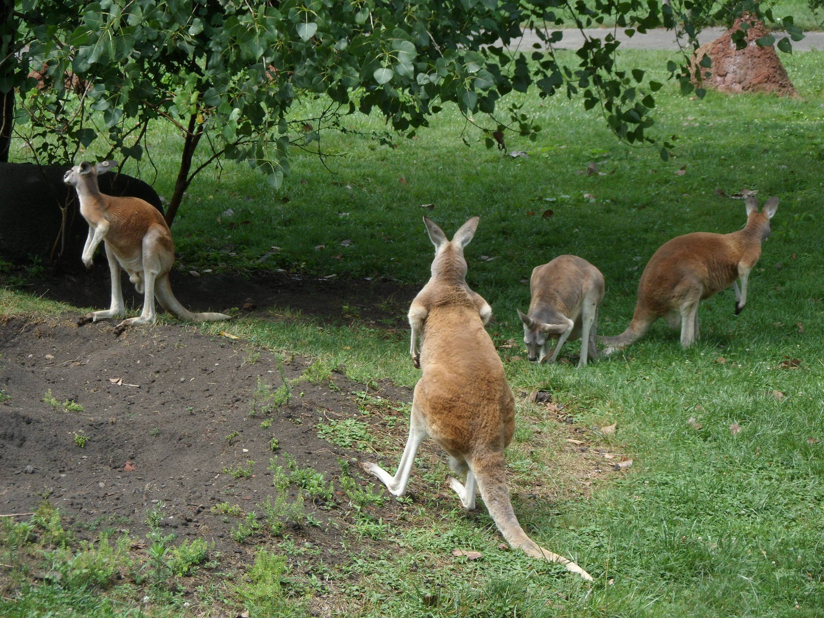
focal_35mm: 130
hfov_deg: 15.2
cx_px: 412
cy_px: 309
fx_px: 3095
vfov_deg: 11.4
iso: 80
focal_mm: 22.5
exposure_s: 1/250
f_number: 5.4
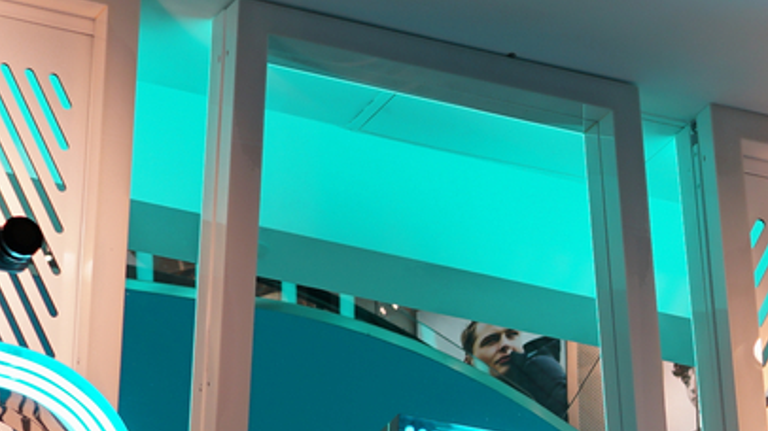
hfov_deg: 7.4
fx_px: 5781
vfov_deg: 4.2
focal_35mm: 284
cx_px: 1311
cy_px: 819
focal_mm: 55
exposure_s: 1/60
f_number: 4
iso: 160
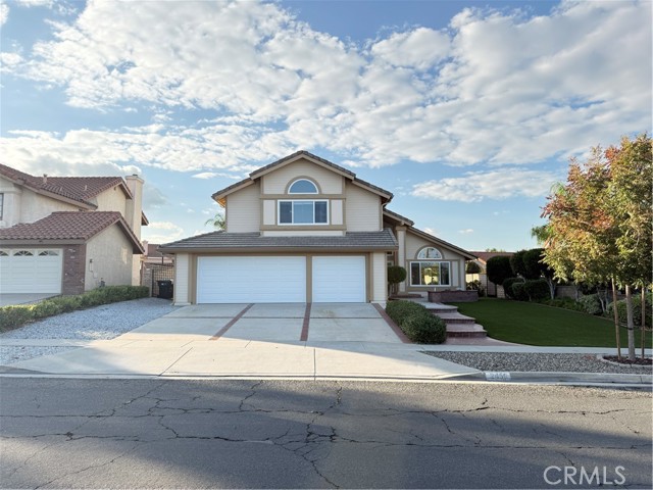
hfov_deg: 71.6
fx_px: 453
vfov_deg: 56.8
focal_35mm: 24
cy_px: 245
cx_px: 326
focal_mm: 6.76
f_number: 1.78
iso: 100
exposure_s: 1/1139
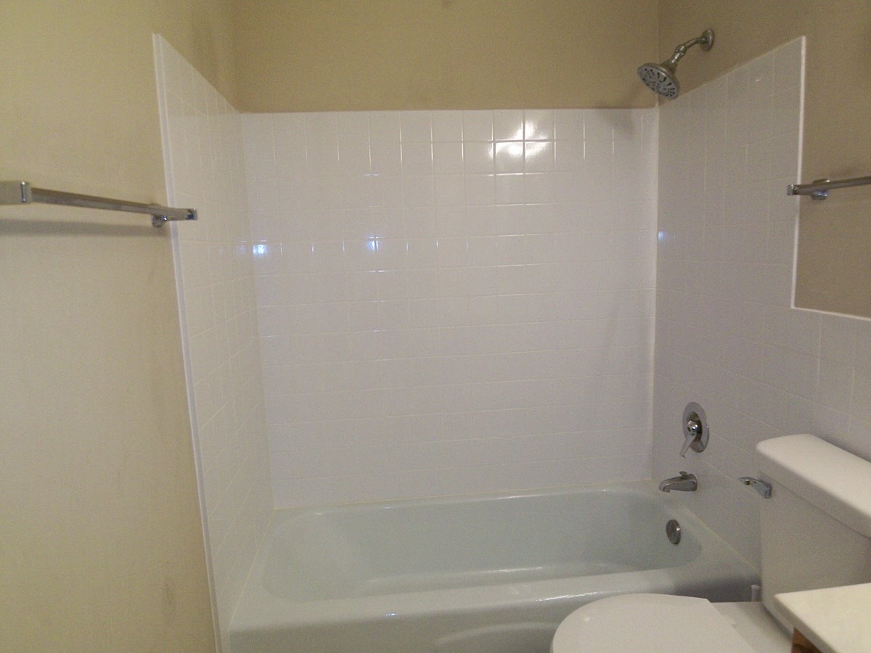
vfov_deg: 58.9
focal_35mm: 23
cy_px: 326
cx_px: 436
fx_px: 579
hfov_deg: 73.9
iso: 125
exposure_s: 1/30
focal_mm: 3.8
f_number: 2.8
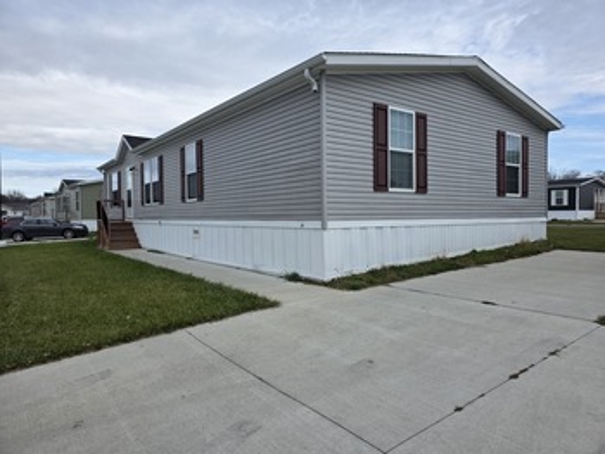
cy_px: 227
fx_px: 402
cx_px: 302
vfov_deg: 58.9
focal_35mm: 23
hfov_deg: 73.9
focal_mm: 6.3
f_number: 1.7
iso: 80
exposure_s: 1/3540
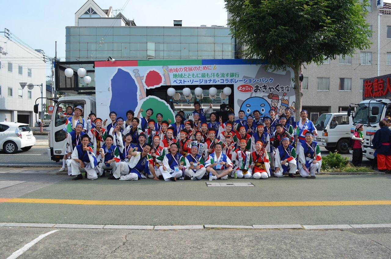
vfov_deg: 43.4
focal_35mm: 30
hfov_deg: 62.0
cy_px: 130
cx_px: 196
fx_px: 325
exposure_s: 1/250
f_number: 8
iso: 180
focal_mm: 20
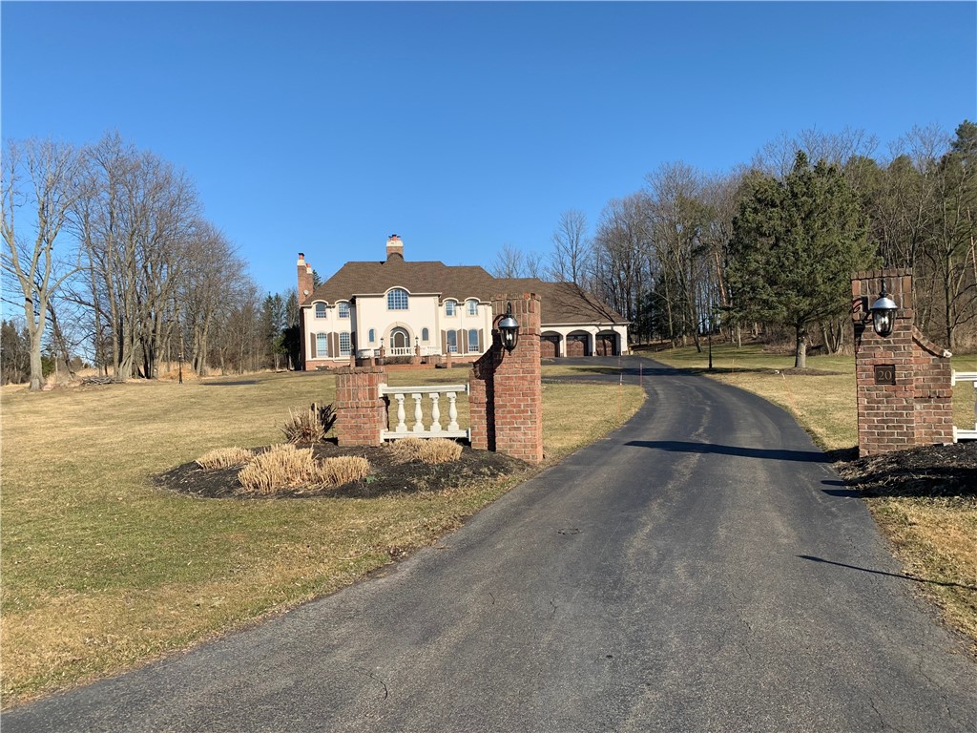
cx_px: 488
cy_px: 366
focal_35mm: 26
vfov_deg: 53.1
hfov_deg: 67.3
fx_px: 734
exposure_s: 1/1916
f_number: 1.8
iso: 25
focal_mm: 4.25
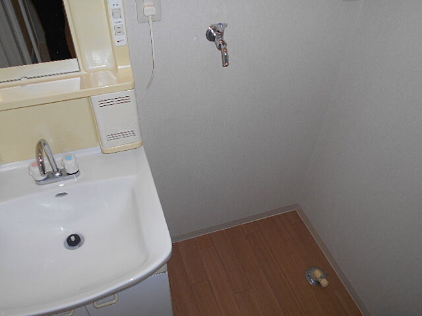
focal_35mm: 30
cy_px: 158
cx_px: 211
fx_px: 366
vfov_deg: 46.8
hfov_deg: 60.0
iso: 80
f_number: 3.4
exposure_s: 1/25
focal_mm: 5.1
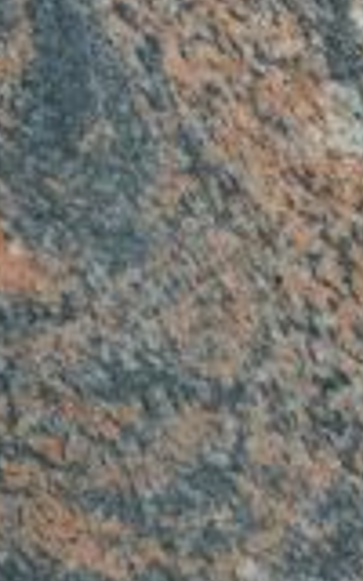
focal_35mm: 506
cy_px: -232
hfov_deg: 2.6
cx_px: -461
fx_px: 8009
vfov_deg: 4.1
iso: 320
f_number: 4.4
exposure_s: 1/200
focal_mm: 19.5
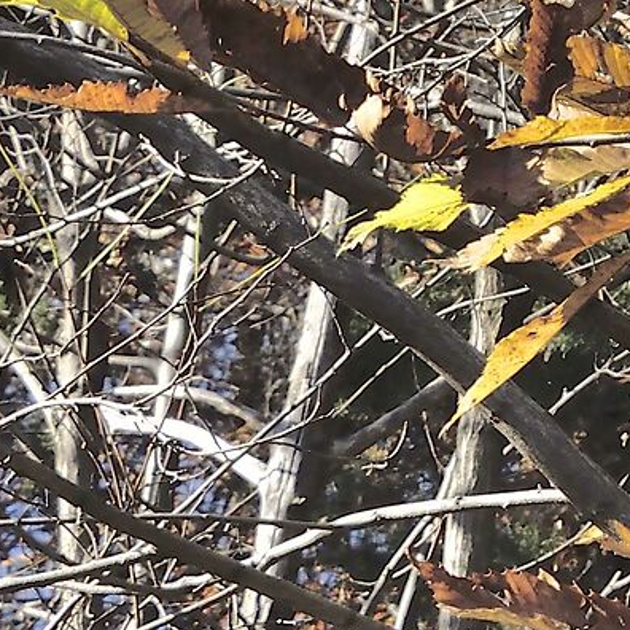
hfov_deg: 4.4
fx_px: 7948
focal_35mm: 386
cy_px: -331
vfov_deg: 4.5
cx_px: 1710
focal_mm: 50
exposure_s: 1/50
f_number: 10
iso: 200
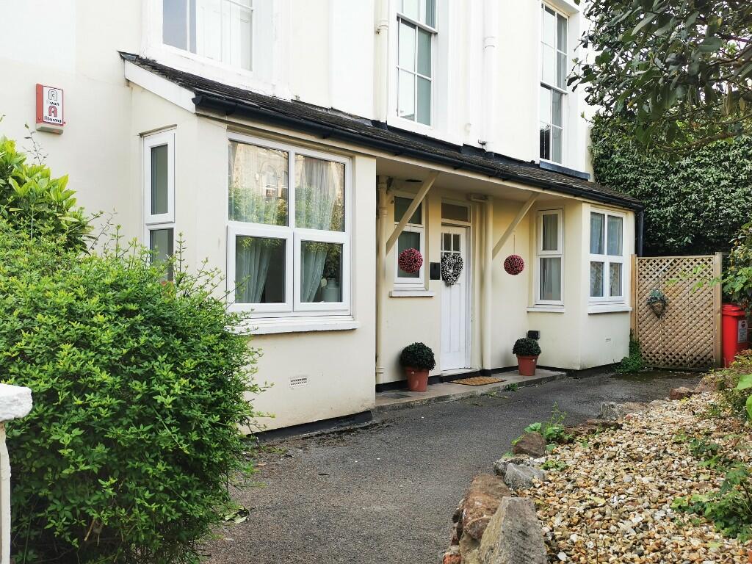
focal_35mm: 31
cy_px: 282
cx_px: 376
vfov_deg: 45.4
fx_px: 673
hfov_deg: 58.4
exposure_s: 1/337
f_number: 1.8
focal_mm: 5.58
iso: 50
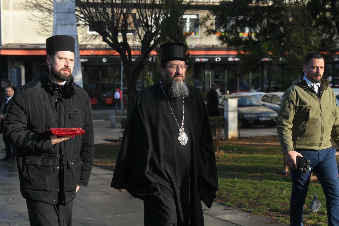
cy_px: 113
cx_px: 170
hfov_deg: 28.8
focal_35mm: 70
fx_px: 659
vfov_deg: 19.5
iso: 400
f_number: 5.6
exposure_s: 1/640
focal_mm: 70
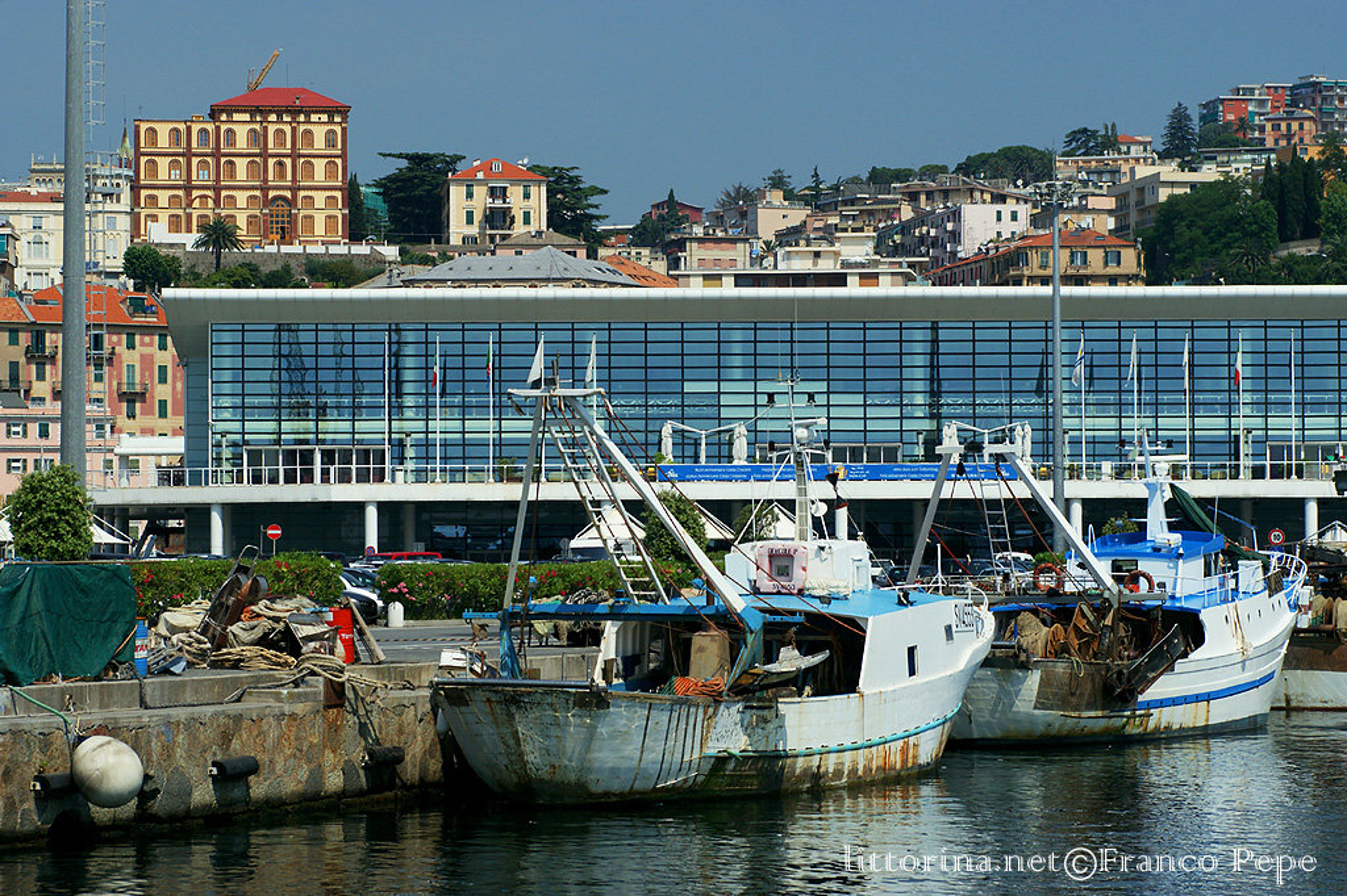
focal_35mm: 105
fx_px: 3927
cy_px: 448
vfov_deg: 13.0
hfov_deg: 19.5
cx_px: 674
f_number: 9
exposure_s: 1/800
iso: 200
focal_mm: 70
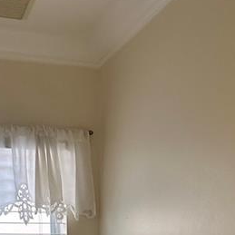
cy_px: 342
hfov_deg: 27.1
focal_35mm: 63
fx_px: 484
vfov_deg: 22.8
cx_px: 79
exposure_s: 1/60
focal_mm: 6.86
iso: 250
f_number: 1.78
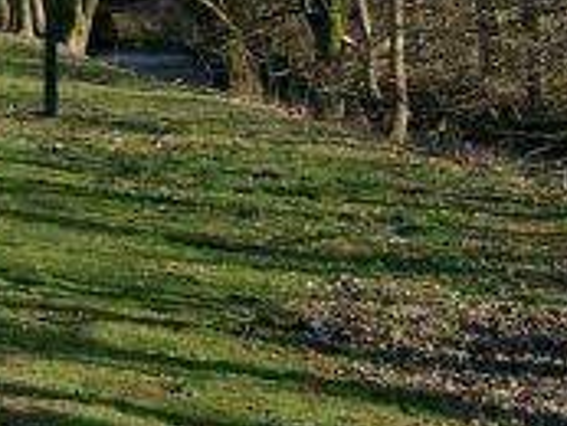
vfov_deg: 6.0
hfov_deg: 7.6
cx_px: -728
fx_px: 4016
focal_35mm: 245
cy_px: -200
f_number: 4
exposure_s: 1/433
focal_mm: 11.05
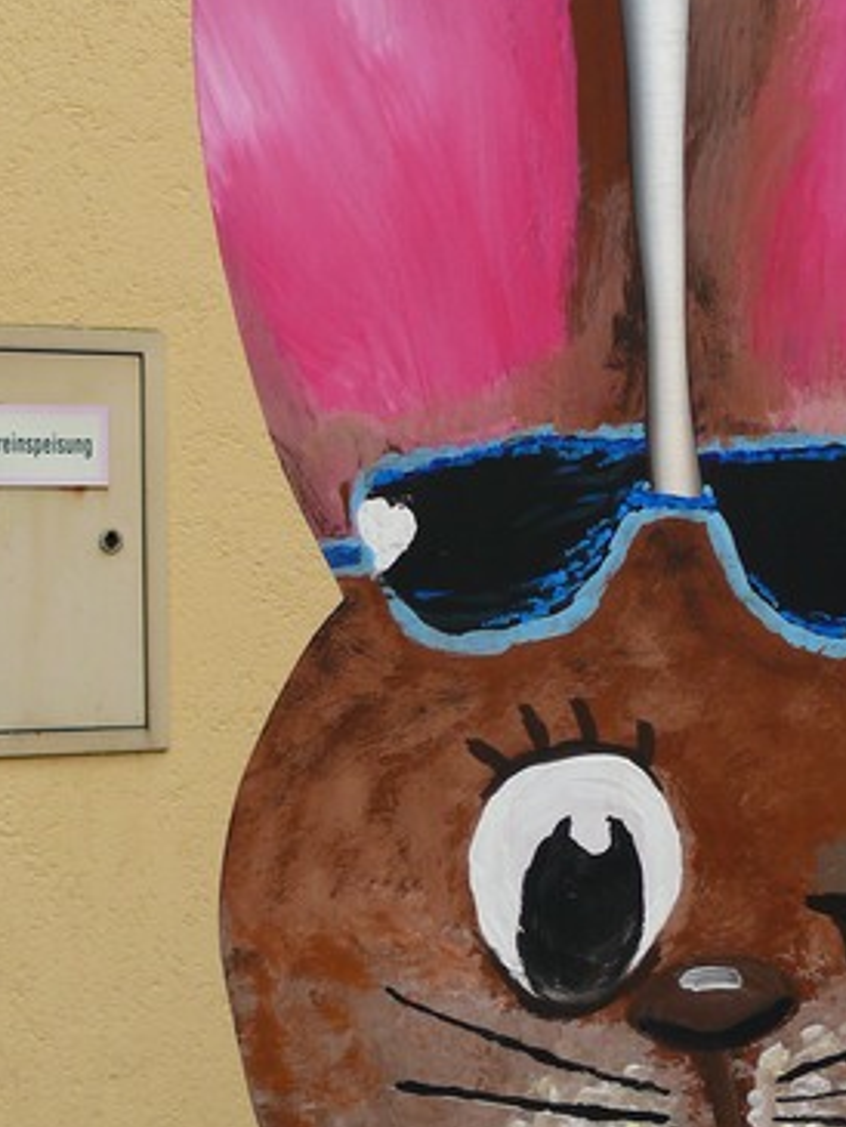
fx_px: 2540
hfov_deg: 18.9
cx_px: 556
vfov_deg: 25.0
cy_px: 531
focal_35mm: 78
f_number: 2.8
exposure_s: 1/60
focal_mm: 8.1
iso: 100
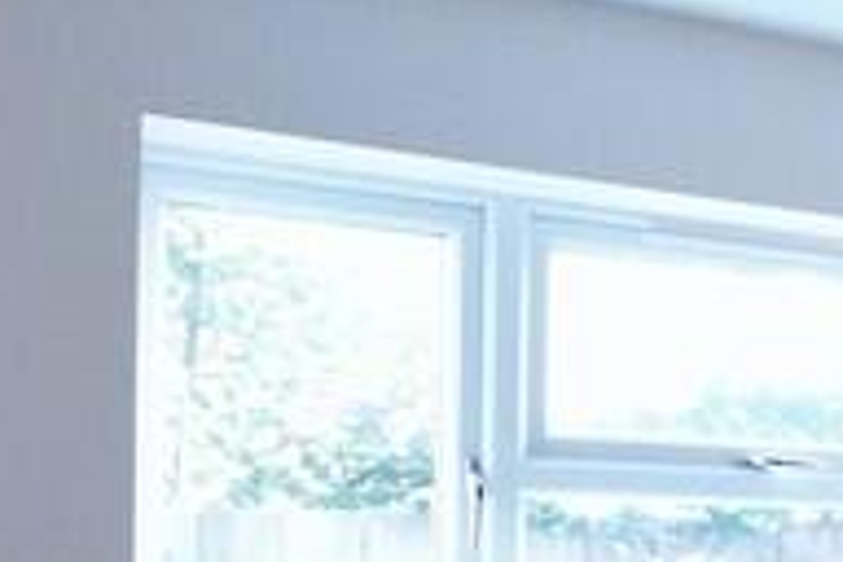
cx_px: 1519
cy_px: 571
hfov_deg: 19.2
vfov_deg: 16.7
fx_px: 1873
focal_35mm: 80
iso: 3200
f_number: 3.5
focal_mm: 10
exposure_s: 1/60
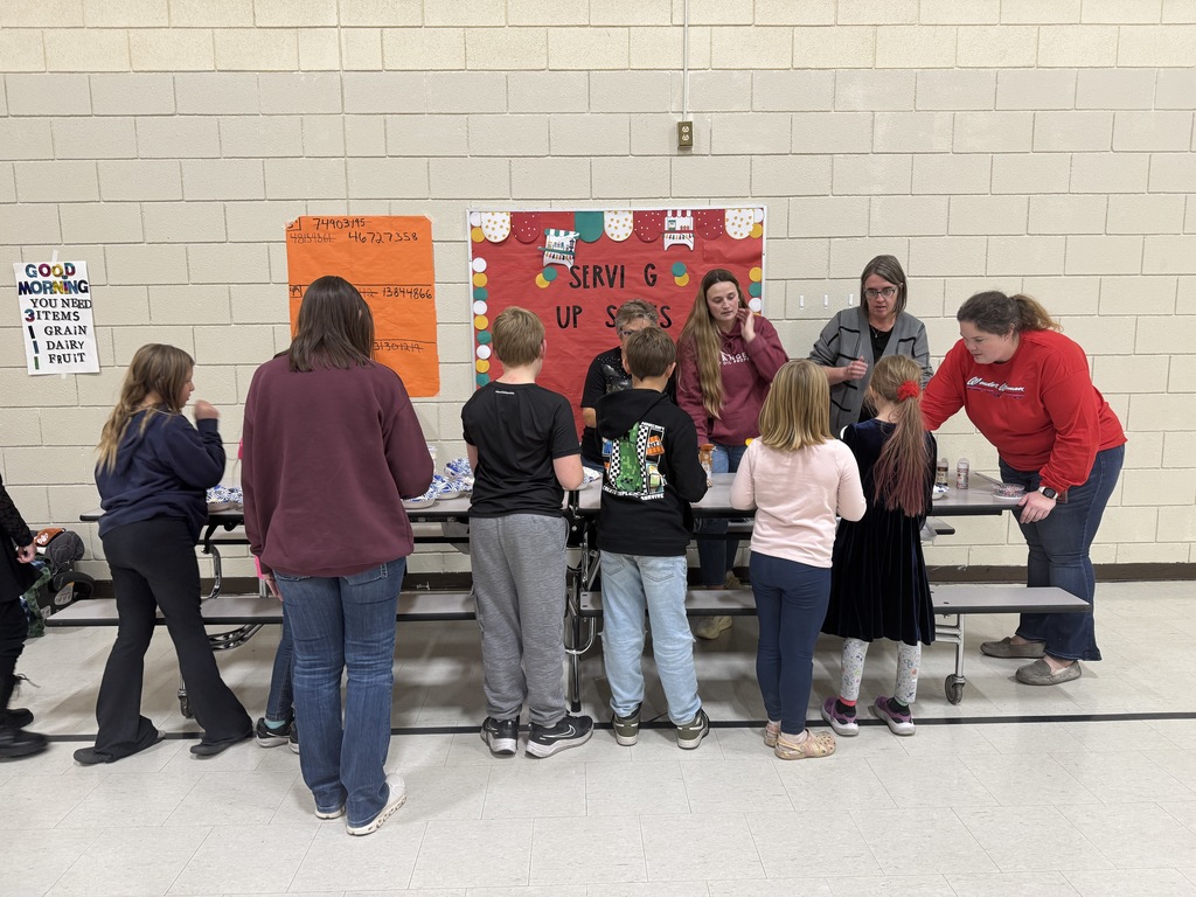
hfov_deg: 71.6
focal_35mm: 24
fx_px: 829
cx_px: 598
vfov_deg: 56.8
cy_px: 448
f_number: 1.78
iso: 125
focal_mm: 6.76
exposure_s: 1/60
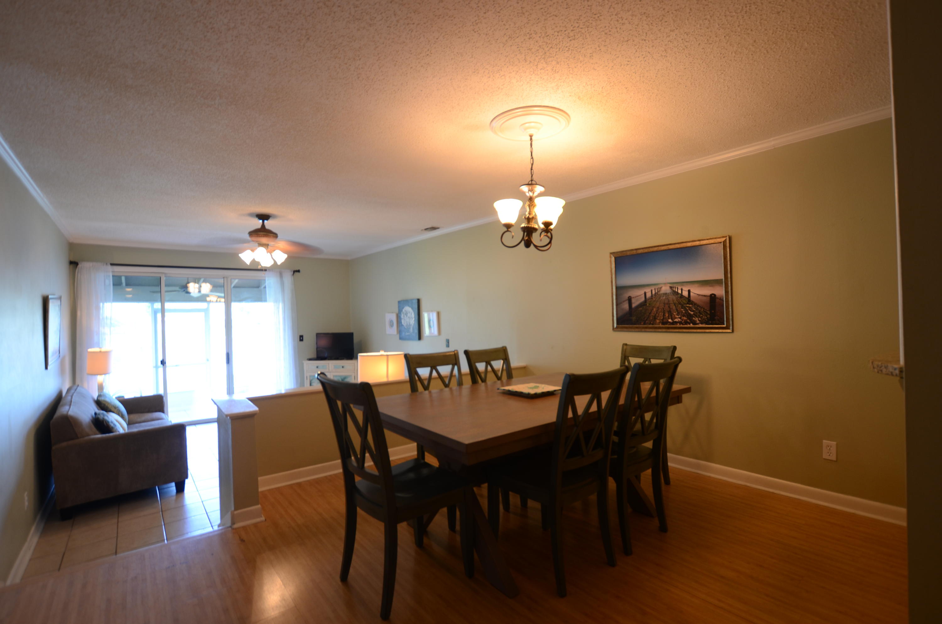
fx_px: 450
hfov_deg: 92.6
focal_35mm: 17
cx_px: 471
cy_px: 312
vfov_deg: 69.4
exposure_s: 1/10
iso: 200
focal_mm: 11.5
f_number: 4
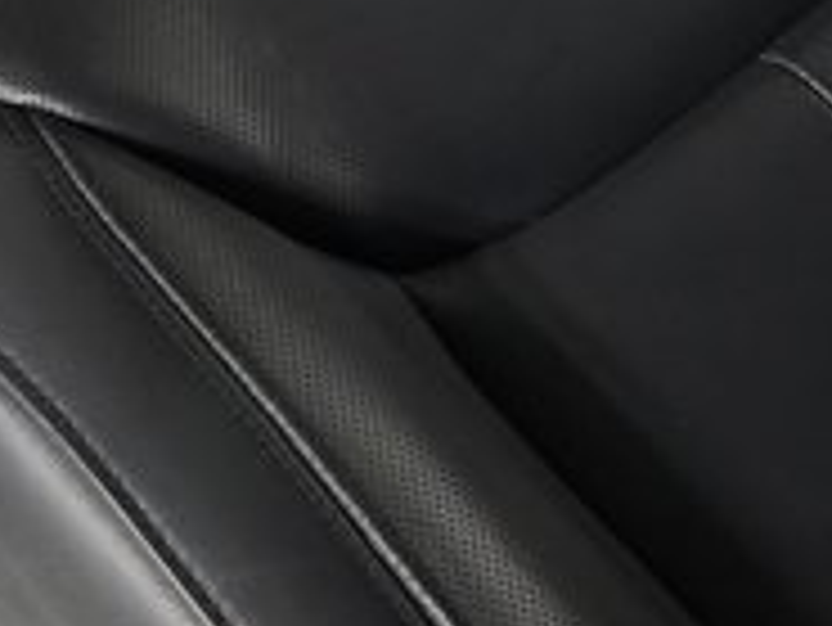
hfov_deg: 15.5
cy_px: -937
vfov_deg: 10.0
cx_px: 400
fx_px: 3054
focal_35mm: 127
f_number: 1.7
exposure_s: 1/60
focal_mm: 6.3
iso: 250
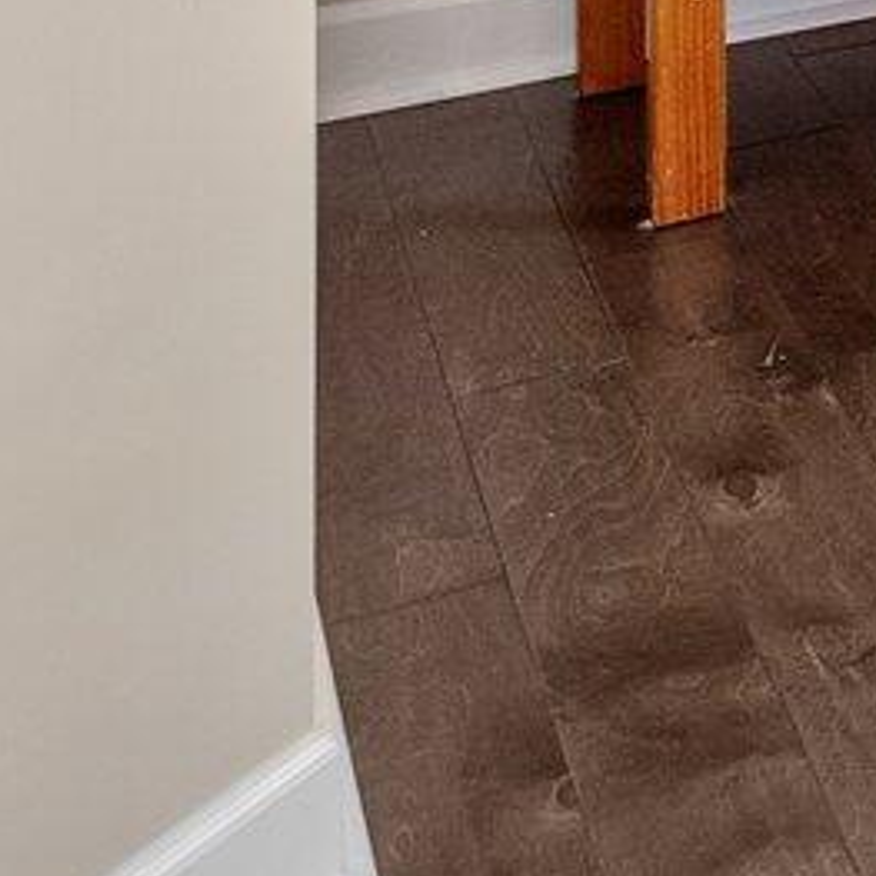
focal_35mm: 106
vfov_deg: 13.1
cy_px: -1127
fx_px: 3035
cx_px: 2202
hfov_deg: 12.4
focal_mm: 16
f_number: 4
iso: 320
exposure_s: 1/40
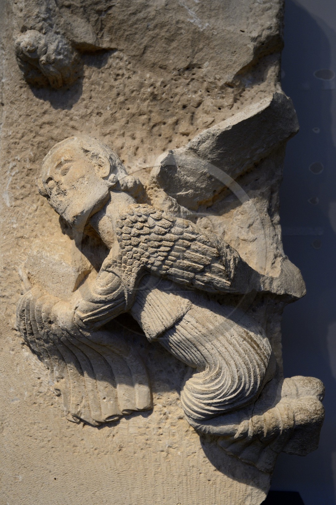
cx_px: 168
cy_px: 252
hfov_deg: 21.9
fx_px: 869
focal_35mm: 62
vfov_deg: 32.4
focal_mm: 62
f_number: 5.6
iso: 1600
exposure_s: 1/80
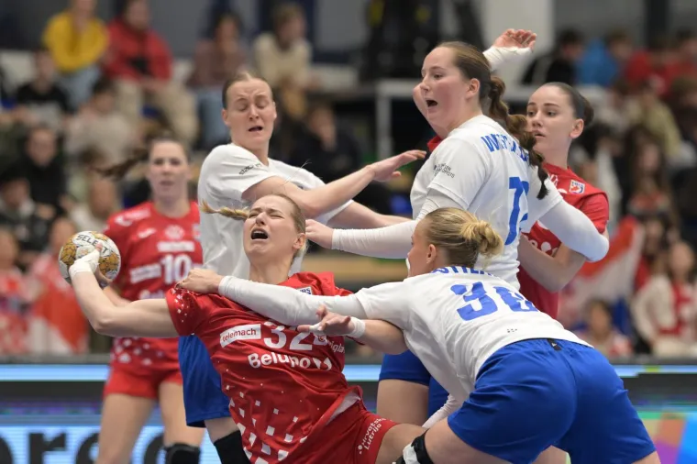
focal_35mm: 135
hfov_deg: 15.2
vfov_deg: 10.2
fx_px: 2612
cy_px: 232
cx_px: 348
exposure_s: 1/2500
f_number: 2
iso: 3200
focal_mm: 135
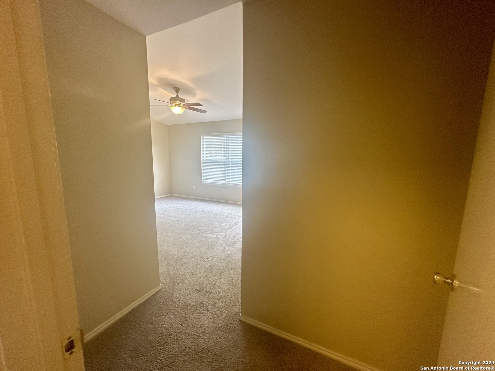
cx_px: 248
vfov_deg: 85.7
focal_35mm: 14
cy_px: 186
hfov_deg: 102.1
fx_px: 200
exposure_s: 1/60
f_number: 2.2
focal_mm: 2.22
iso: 200
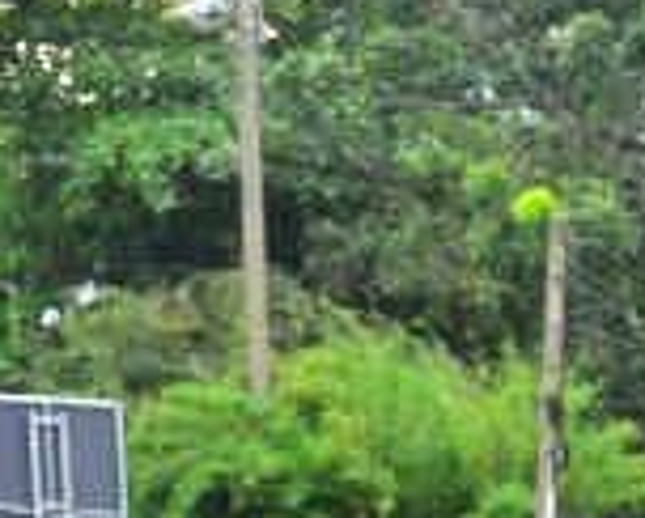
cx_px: 1061
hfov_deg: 7.7
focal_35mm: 244
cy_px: 817
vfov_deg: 6.3
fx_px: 4664
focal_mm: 44
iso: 250
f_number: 7.1
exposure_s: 1/160
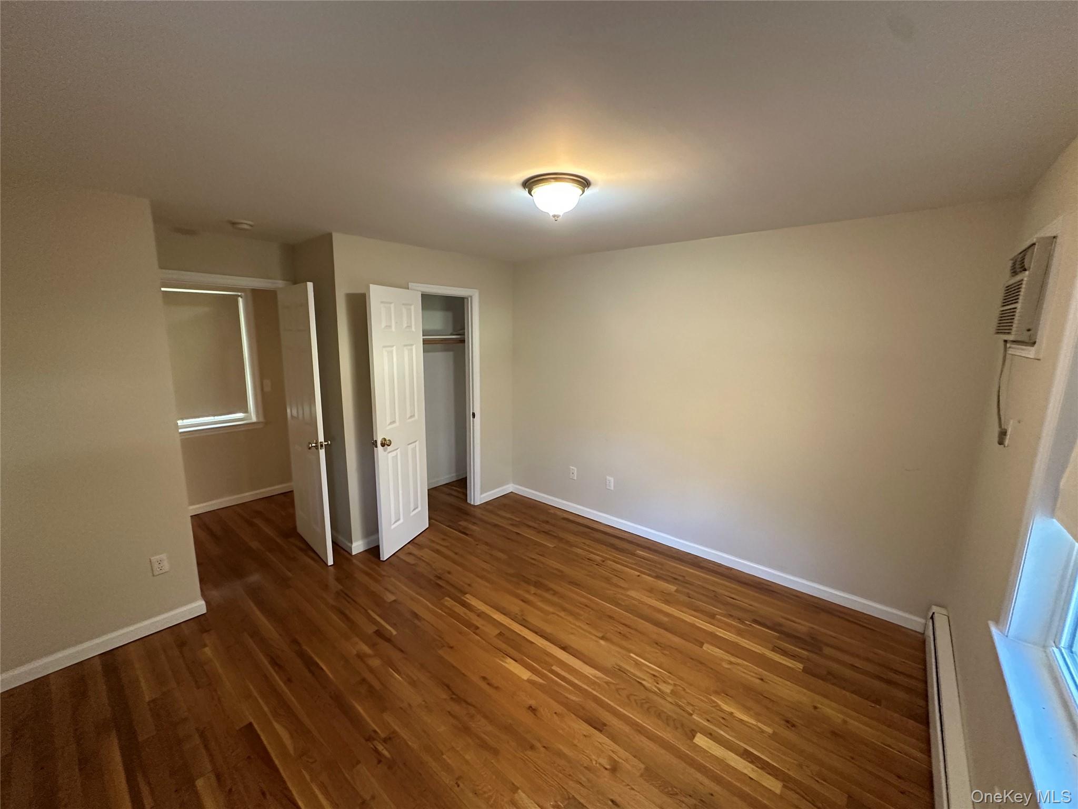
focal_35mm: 14
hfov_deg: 102.1
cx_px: 539
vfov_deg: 85.7
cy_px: 404
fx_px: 436
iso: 400
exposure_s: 1/60
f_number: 2.2
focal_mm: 2.22
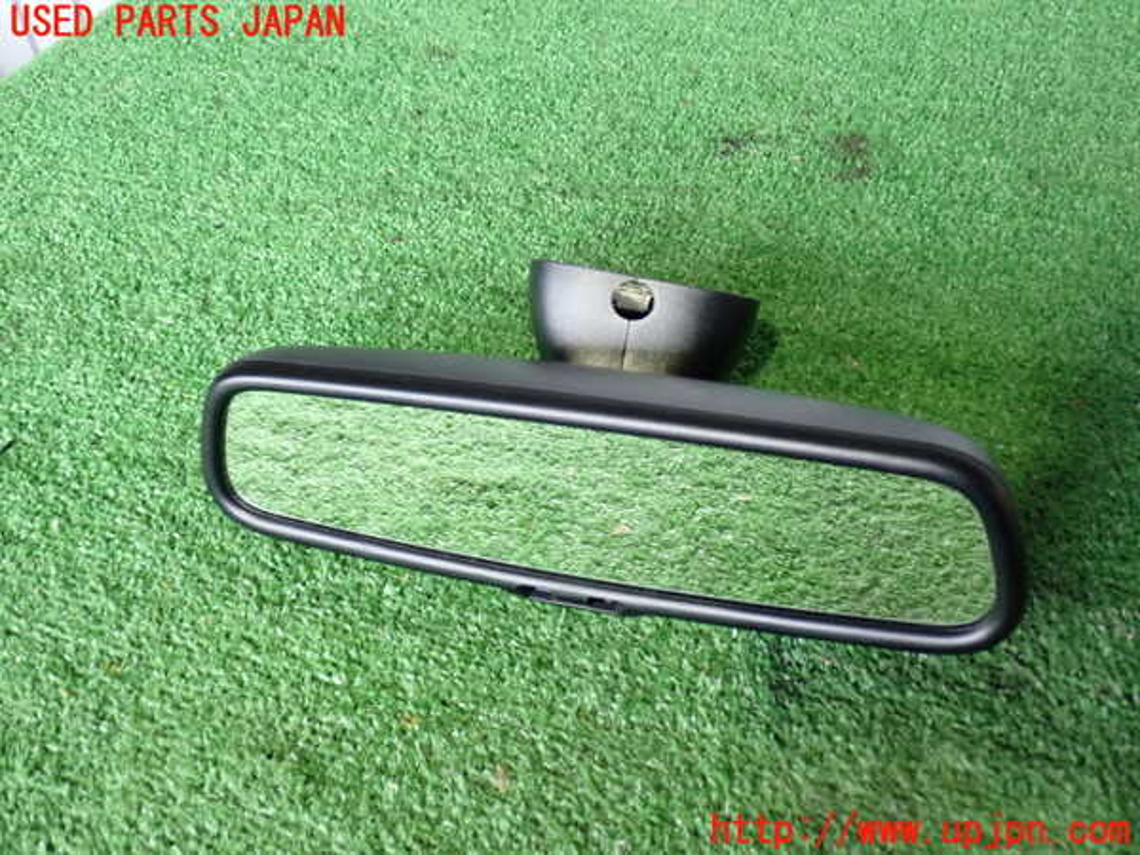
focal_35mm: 36
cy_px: 428
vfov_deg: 39.7
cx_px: 570
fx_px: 1186
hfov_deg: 51.4
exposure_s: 1/40
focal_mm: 6.37
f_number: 2.5
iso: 400
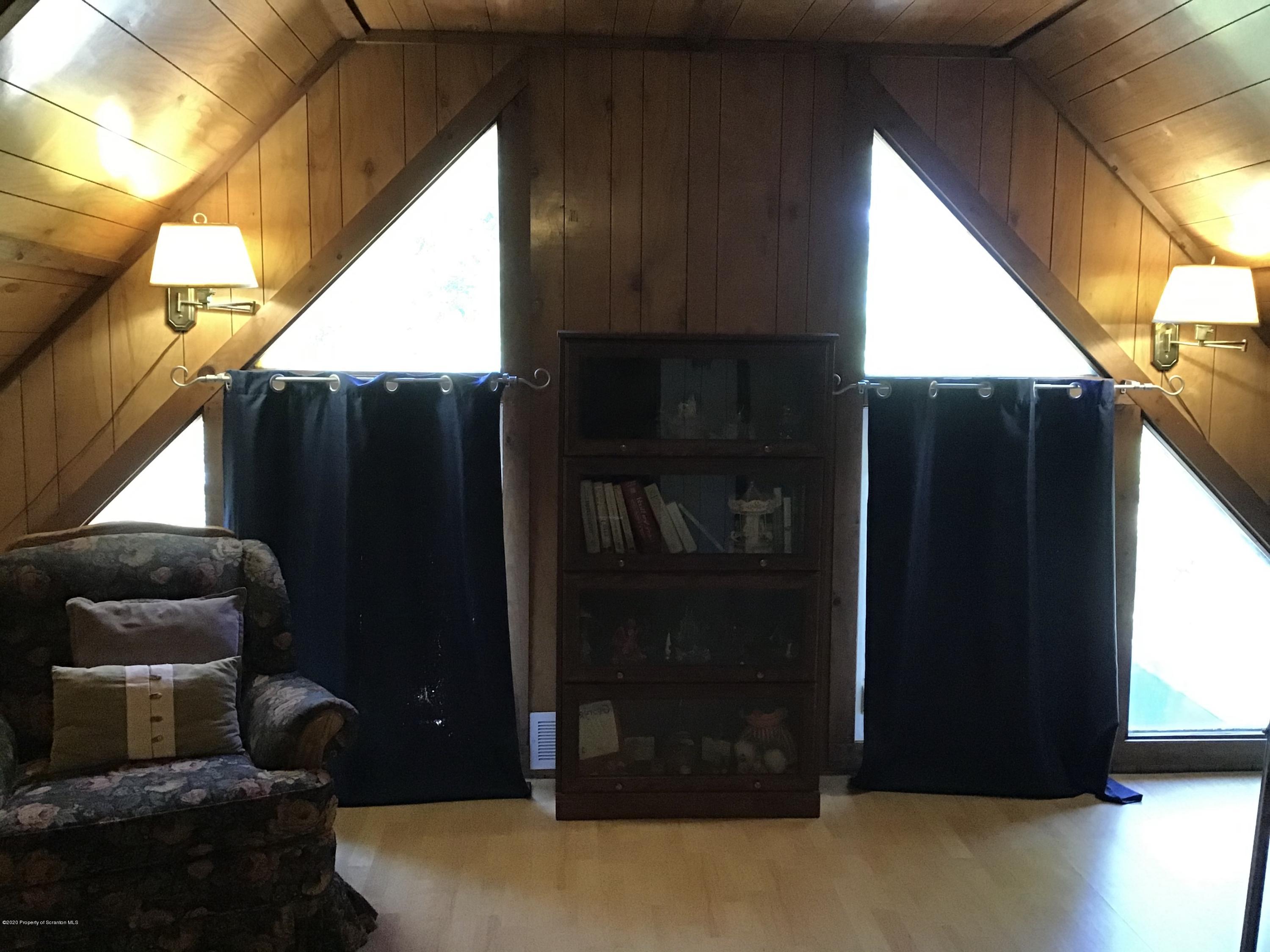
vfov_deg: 45.4
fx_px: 1137
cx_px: 635
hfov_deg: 58.4
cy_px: 476
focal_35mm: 31
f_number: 2.4
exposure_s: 1/30
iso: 200
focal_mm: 3.3
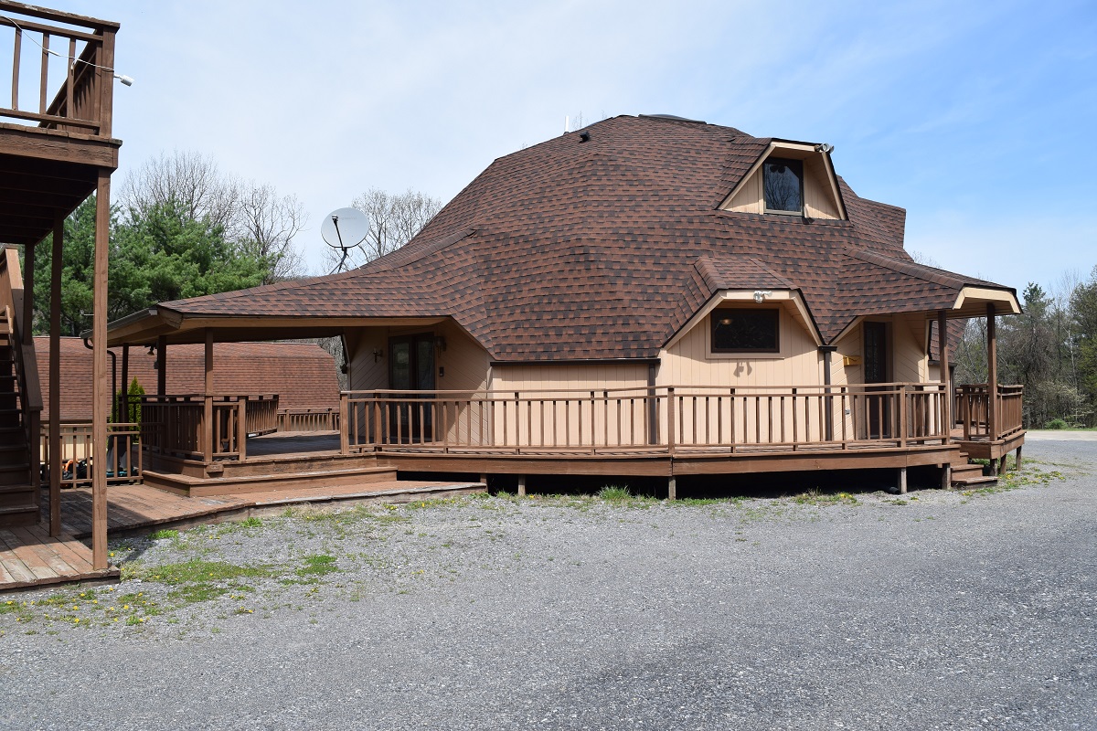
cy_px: 366
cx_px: 548
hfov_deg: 67.4
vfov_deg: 47.9
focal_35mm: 27
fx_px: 823
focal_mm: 18
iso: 200
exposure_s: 1/400
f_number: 10
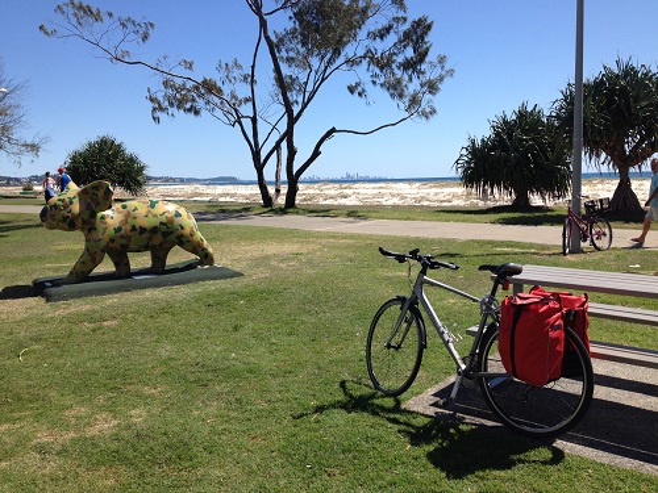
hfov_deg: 52.6
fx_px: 665
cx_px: 329
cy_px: 246
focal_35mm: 35
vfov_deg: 40.7
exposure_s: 1/1905
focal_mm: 4.28
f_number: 2.4
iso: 50
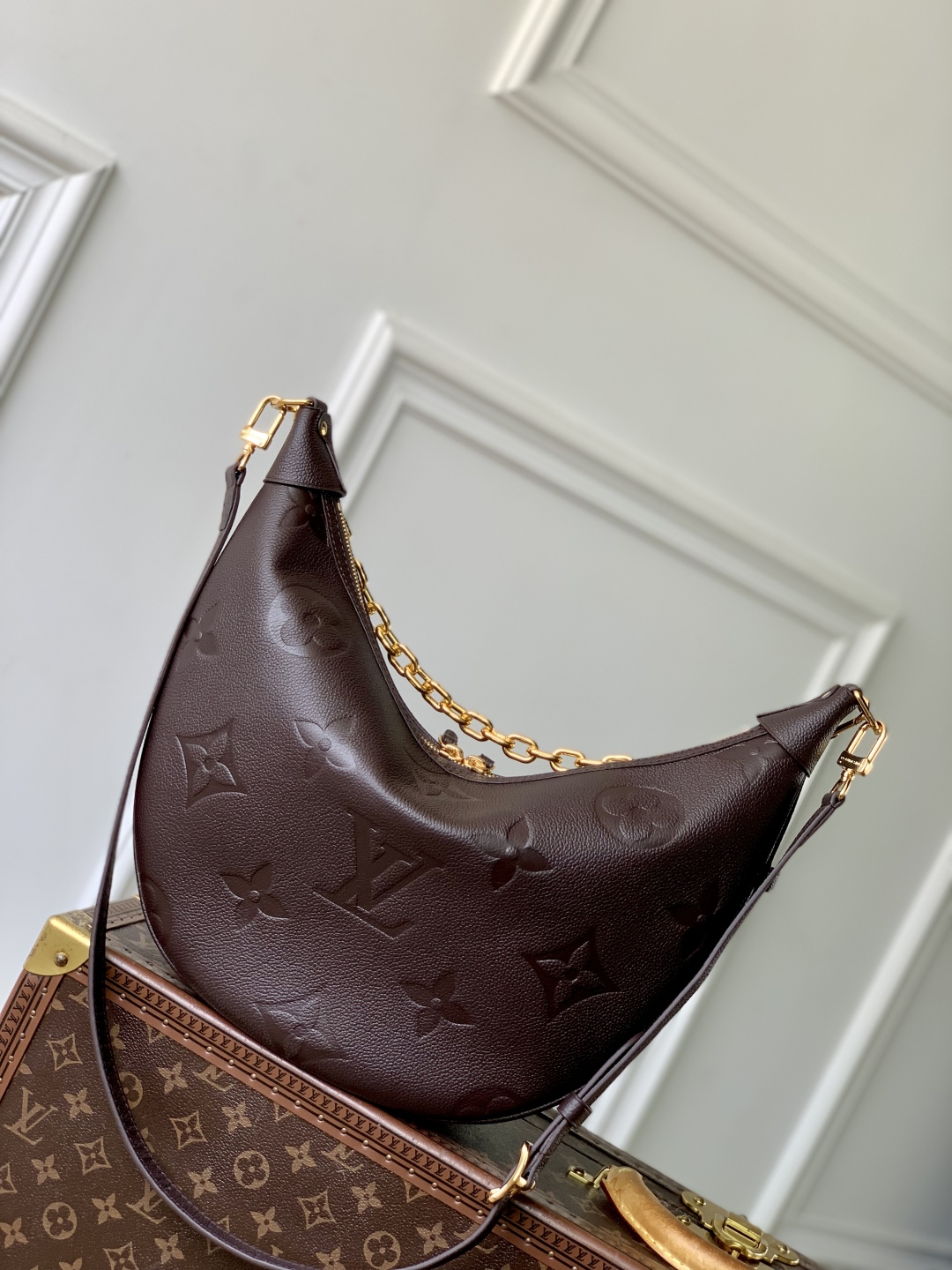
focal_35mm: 52
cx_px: 476
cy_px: 635
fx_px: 1907
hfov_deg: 28.0
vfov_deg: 36.8
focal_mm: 6
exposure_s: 1/122
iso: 32
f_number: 2.4
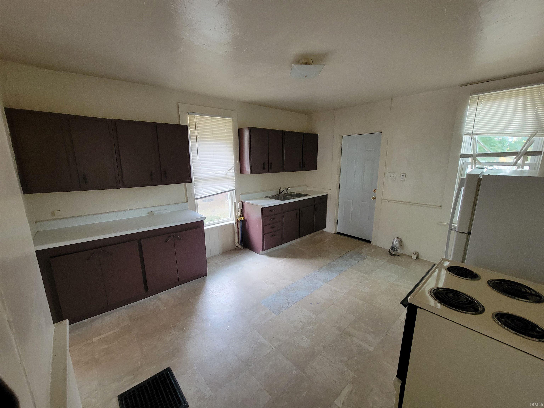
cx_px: 272
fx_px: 204
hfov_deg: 106.2
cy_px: 204
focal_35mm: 13
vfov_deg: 89.9
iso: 320
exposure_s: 1/40
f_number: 2.2
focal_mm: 2.2
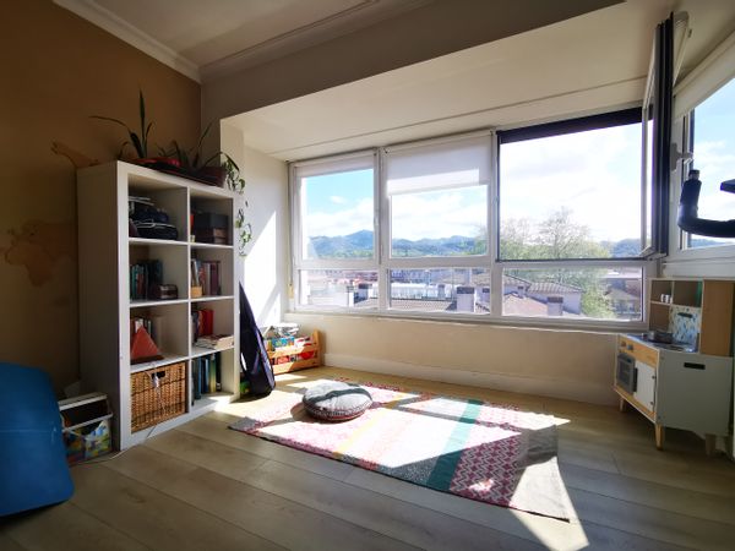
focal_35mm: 16
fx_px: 340
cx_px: 368
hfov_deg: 94.5
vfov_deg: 78.1
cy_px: 276
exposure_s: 1/264
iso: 50
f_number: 2.2
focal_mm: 2.35
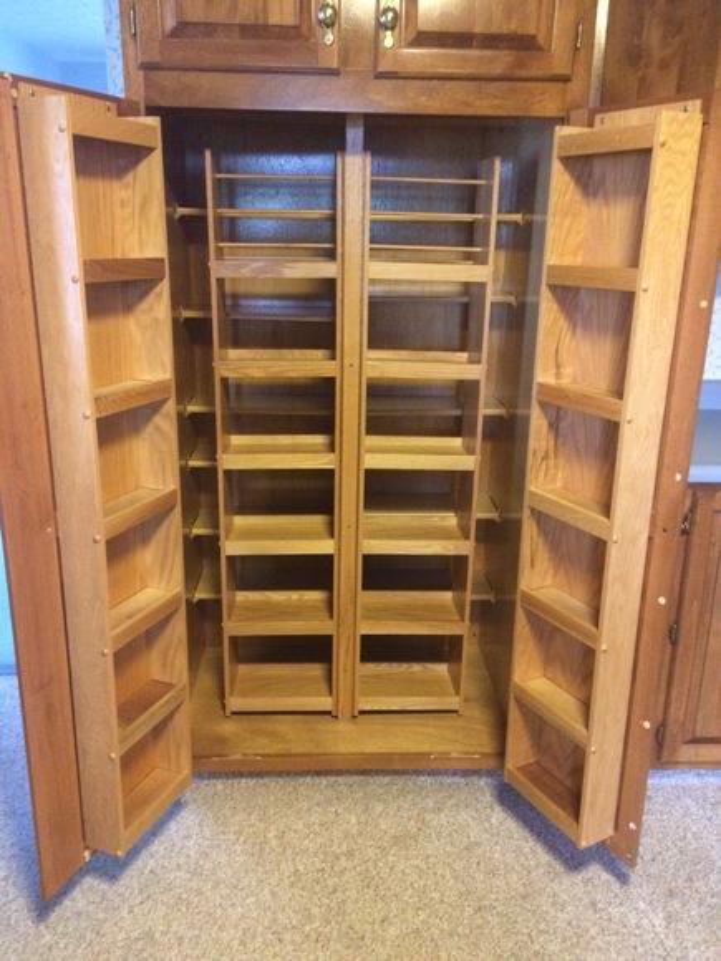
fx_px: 805
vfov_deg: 61.7
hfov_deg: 48.2
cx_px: 360
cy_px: 480
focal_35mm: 29
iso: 400
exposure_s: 1/15
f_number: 2.2
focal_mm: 4.15
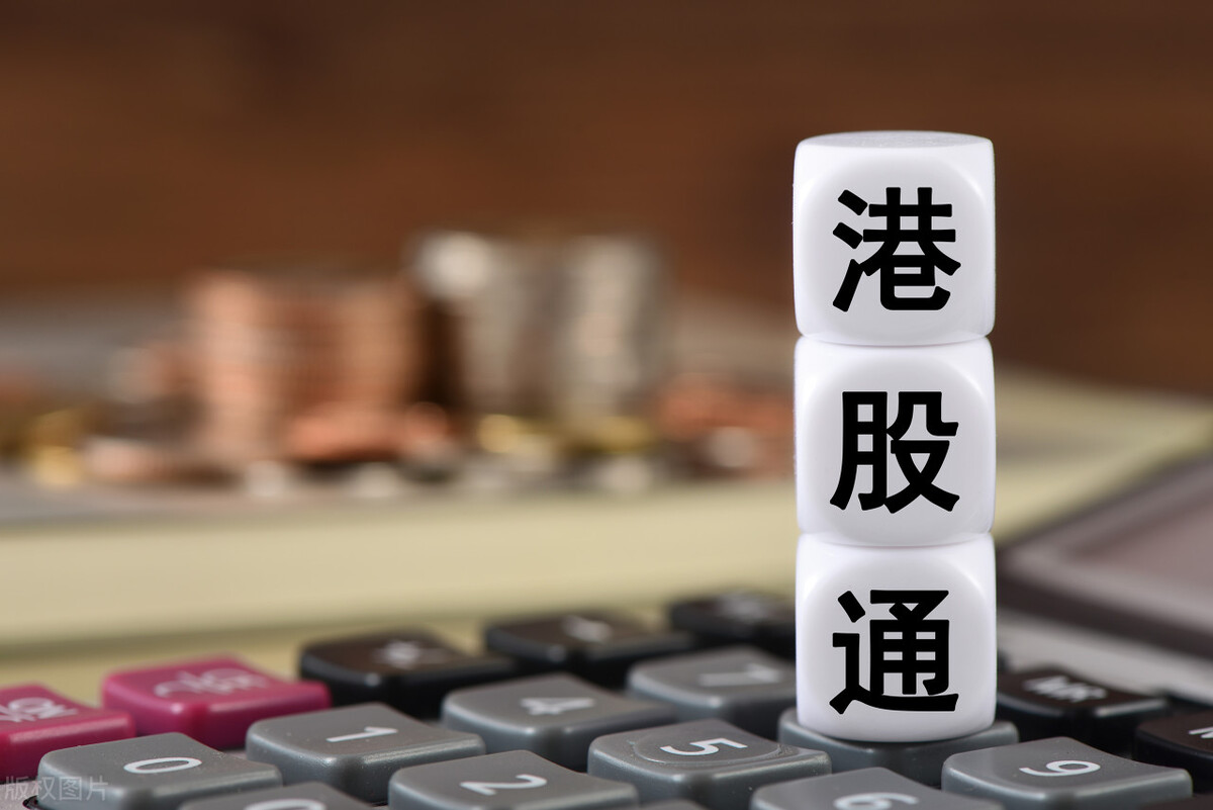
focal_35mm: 105
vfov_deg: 13.1
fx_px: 3539
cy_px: 405
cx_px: 606
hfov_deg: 19.4
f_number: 10
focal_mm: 105
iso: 100
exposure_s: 1/160
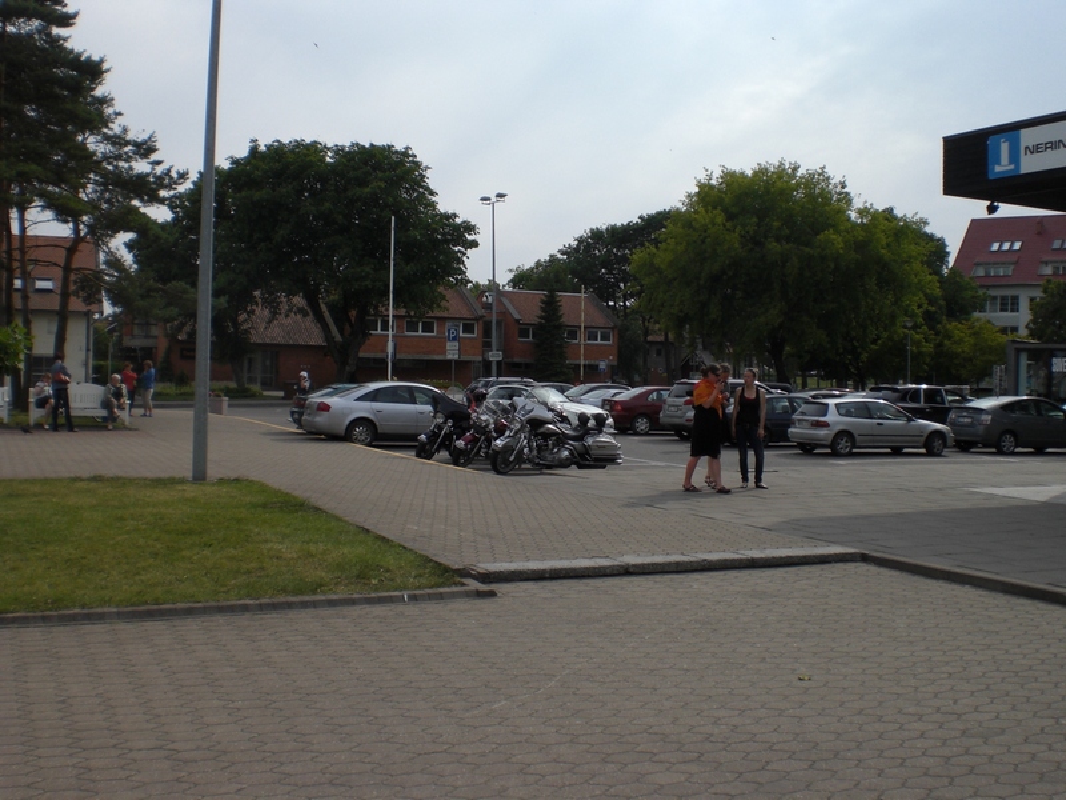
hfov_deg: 49.0
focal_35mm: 38
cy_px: 400
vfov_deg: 37.7
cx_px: 533
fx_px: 1170
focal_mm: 6.3
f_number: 4.4
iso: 50
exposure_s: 1/500
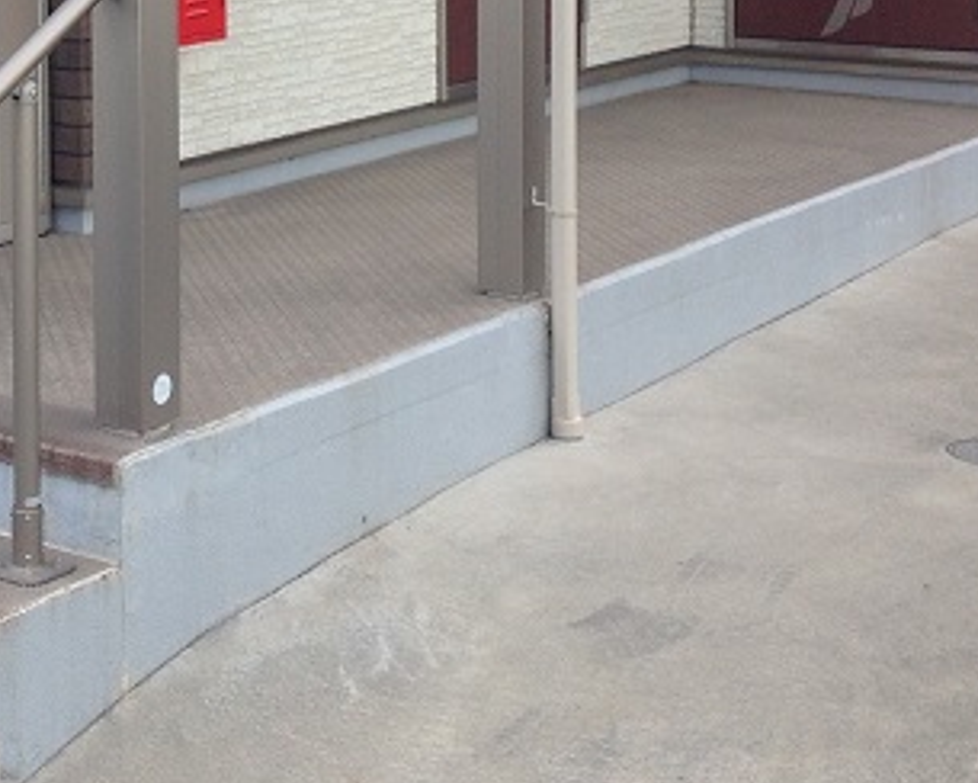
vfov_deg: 17.2
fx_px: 2518
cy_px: -50
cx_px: 157
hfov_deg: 21.6
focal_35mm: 87
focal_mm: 4.28
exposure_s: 1/630
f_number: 2.4
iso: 50
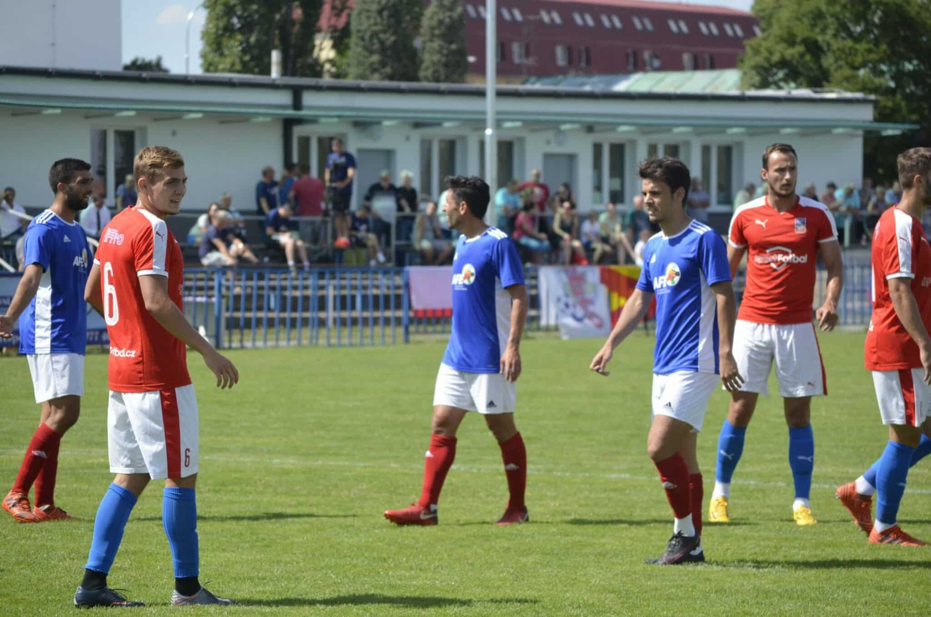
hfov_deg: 12.5
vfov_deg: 8.3
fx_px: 4258
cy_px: 308
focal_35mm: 165
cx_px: 466
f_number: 5.6
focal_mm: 110
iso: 400
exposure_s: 1/1600
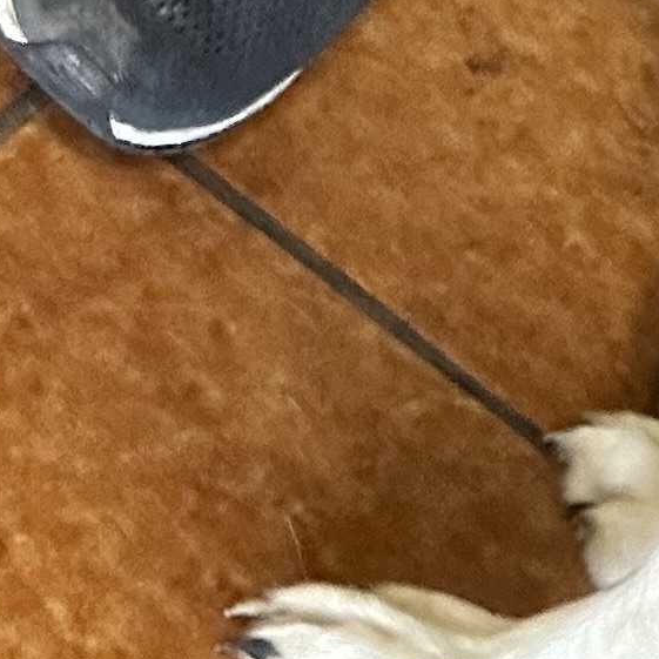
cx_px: 1344
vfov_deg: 11.9
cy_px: 61
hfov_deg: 10.9
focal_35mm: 146
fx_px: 3145
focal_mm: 2.69
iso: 125
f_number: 1.9
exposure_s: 1/60
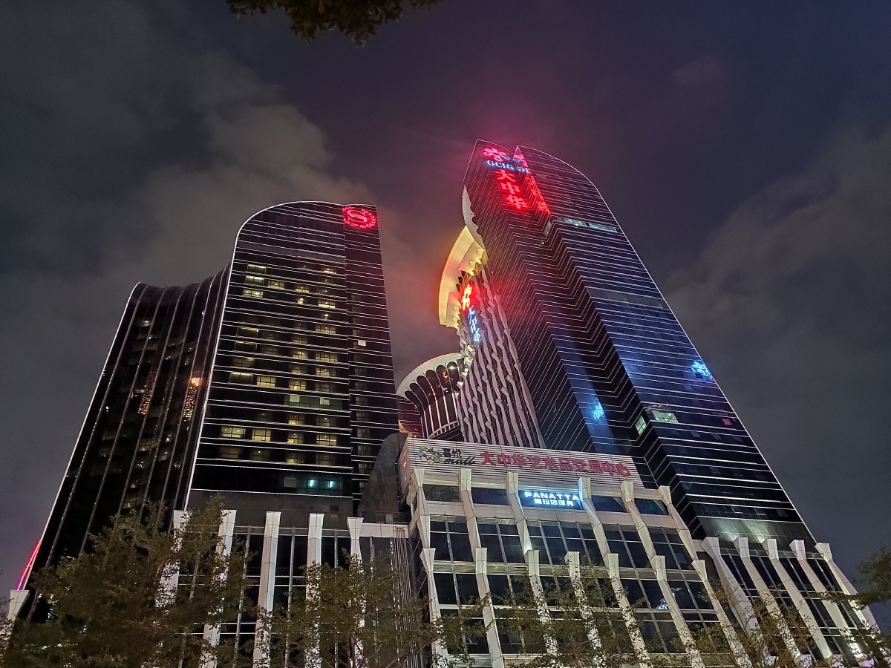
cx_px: 446
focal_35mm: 25
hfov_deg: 69.4
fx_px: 643
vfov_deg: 54.9
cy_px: 334
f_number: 1.79
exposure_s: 1/17
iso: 4227
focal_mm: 4.74
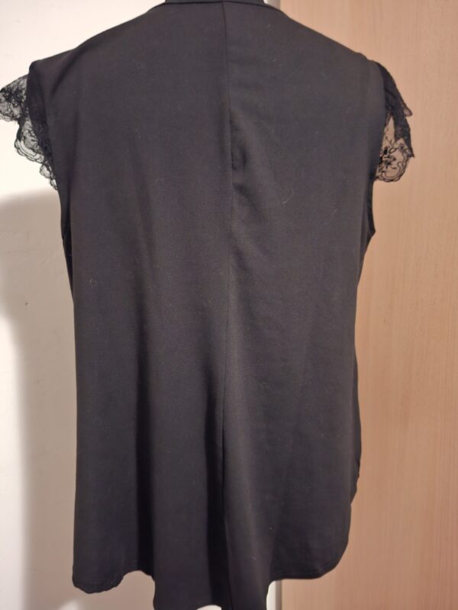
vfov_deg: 73.9
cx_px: 229
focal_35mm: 23
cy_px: 305
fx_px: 406
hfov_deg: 58.9
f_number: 1.8
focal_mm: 5.54
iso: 1250
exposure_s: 1/10
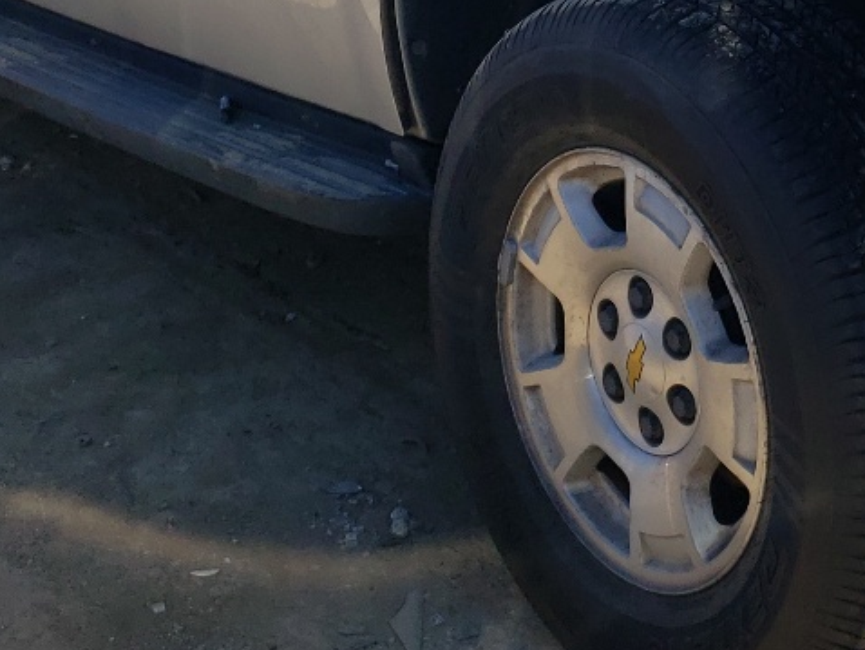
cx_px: 948
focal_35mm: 87
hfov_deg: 21.4
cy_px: -225
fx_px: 2175
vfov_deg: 16.0
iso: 50
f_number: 1.5
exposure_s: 1/2000
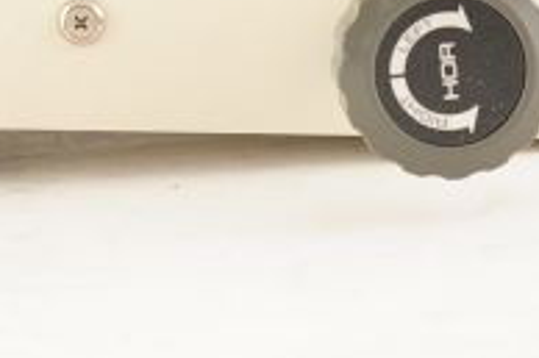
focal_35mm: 155
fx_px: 2319
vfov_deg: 8.7
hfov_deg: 13.2
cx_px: 164
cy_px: -157
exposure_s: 1/125
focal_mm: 50
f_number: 9
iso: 1600
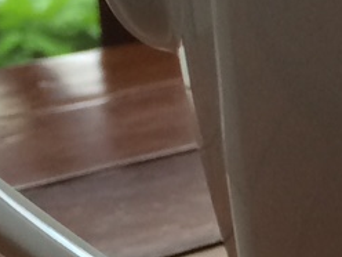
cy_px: 285
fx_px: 1887
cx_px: 658
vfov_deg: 7.7
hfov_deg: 9.7
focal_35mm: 191
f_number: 2.2
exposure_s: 1/30
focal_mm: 4.15
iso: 80
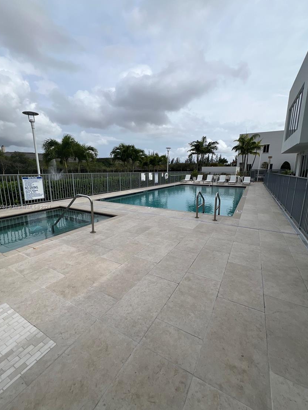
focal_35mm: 14
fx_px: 166
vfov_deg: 102.0
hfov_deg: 85.7
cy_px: 207
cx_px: 149
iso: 32
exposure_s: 1/2660
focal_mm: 1.57
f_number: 1.8
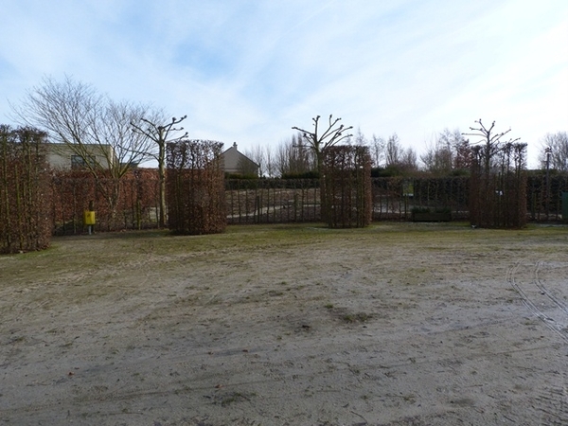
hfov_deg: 69.4
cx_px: 284
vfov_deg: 54.9
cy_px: 213
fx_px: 410
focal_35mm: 25
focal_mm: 4.5
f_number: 5
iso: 80
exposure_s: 1/250
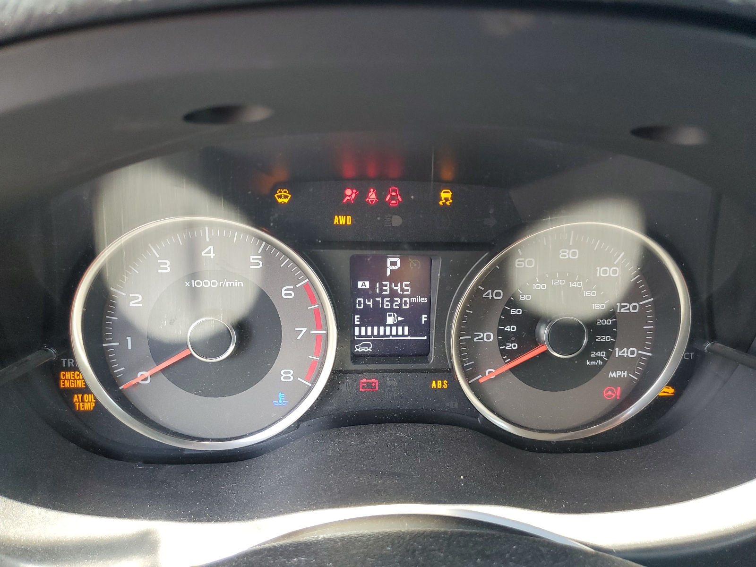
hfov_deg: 67.3
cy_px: 284
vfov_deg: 53.1
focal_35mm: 26
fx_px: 568
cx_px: 378
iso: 78
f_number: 1.5
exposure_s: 1/120
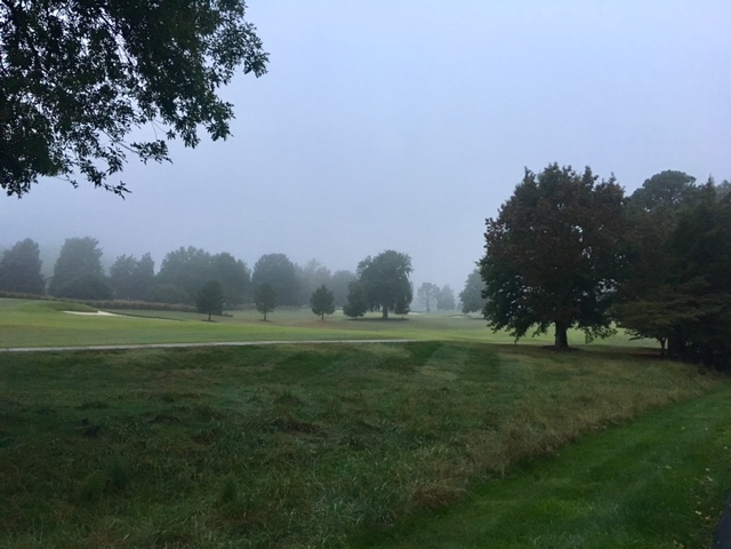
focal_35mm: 29
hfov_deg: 61.7
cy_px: 274
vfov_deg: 48.2
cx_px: 366
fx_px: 612
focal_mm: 4.15
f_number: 2.2
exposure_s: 1/30
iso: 200
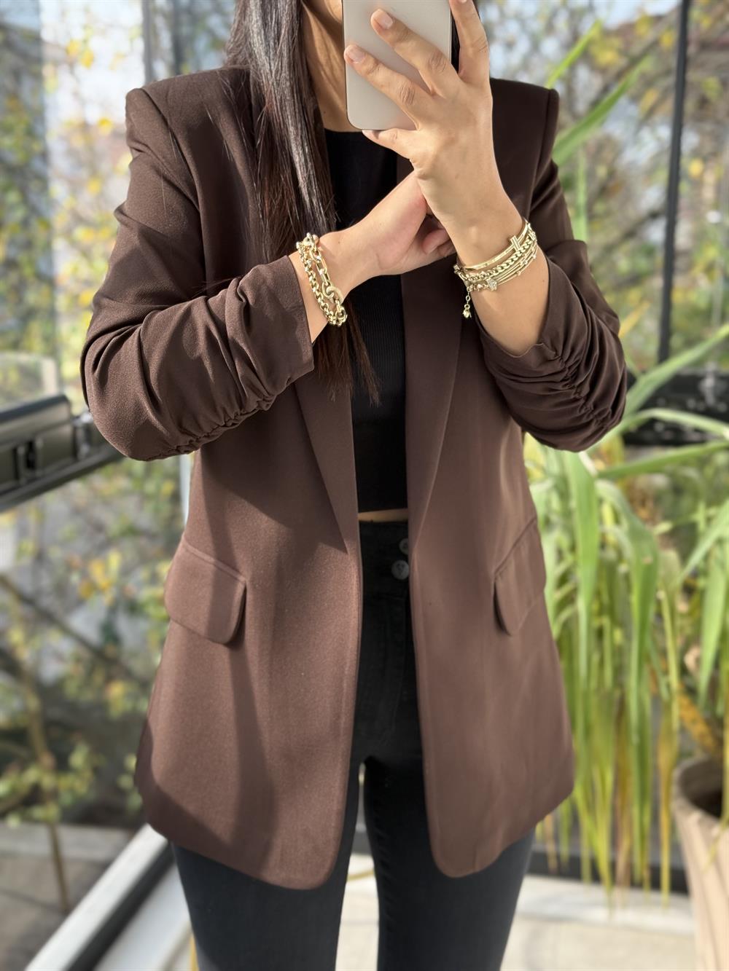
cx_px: 364
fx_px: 1348
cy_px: 486
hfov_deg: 30.3
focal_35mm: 48
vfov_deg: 39.7
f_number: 1.78
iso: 100
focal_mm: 6.76
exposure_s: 1/337
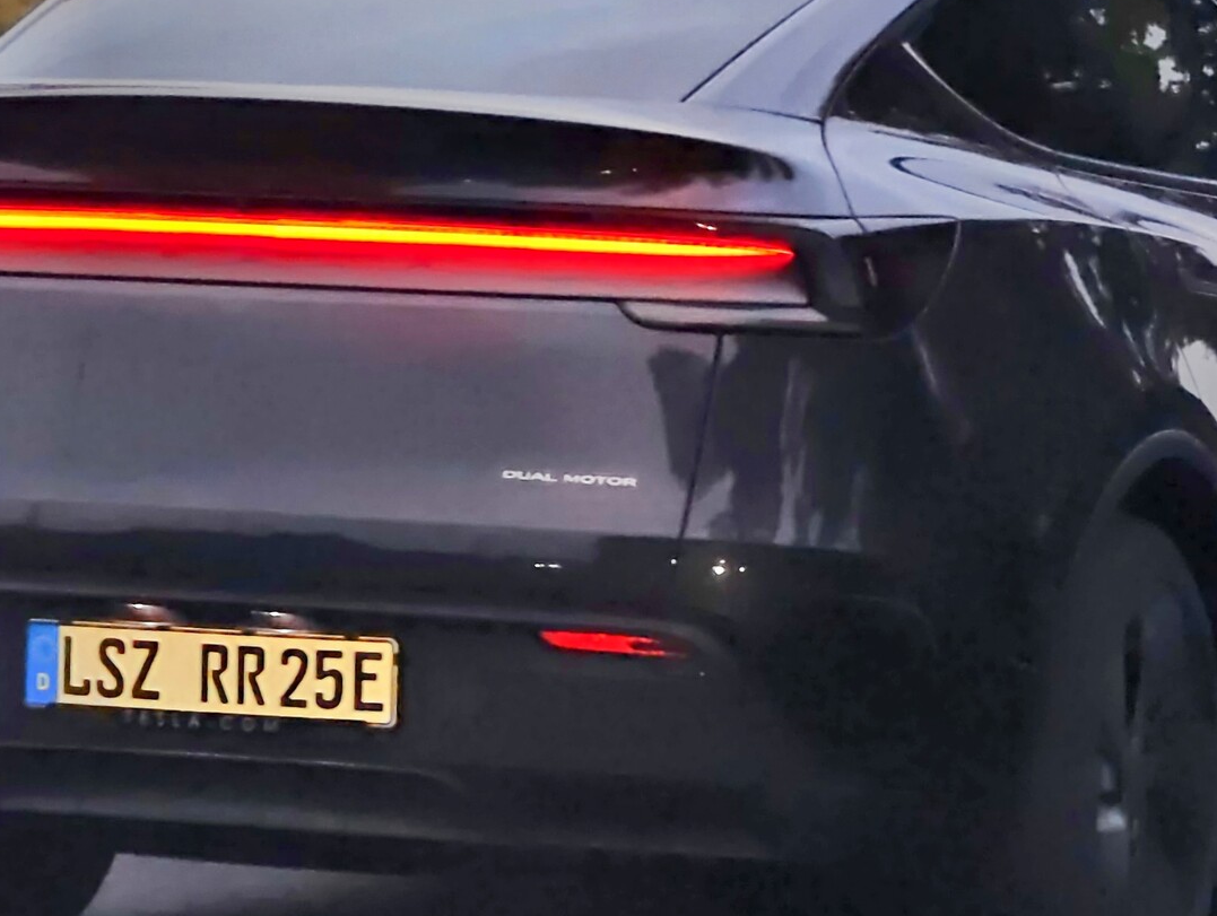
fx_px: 5669
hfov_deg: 12.2
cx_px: 762
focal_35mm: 161
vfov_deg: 9.2
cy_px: 347
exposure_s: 1/500
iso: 3200
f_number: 2.3
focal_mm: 22.5
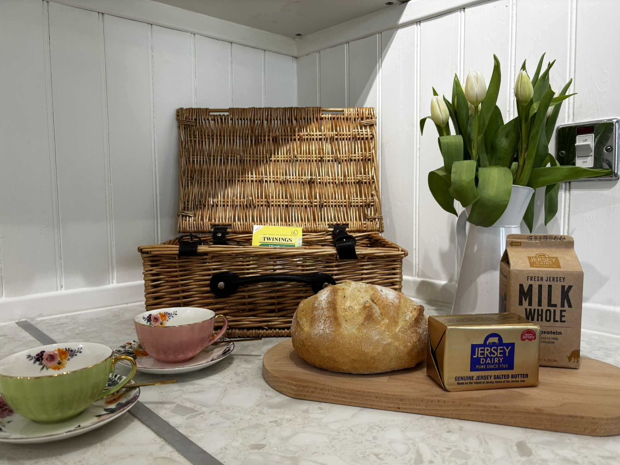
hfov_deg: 65.3
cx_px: 302
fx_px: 484
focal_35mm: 27
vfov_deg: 51.3
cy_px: 241
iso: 80
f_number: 1.6
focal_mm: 5.96
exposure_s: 1/100
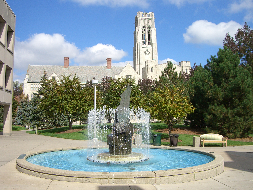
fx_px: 278
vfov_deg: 37.7
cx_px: 126
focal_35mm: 38
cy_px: 95
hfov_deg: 49.0
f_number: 4.3
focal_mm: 6.2
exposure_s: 1/640
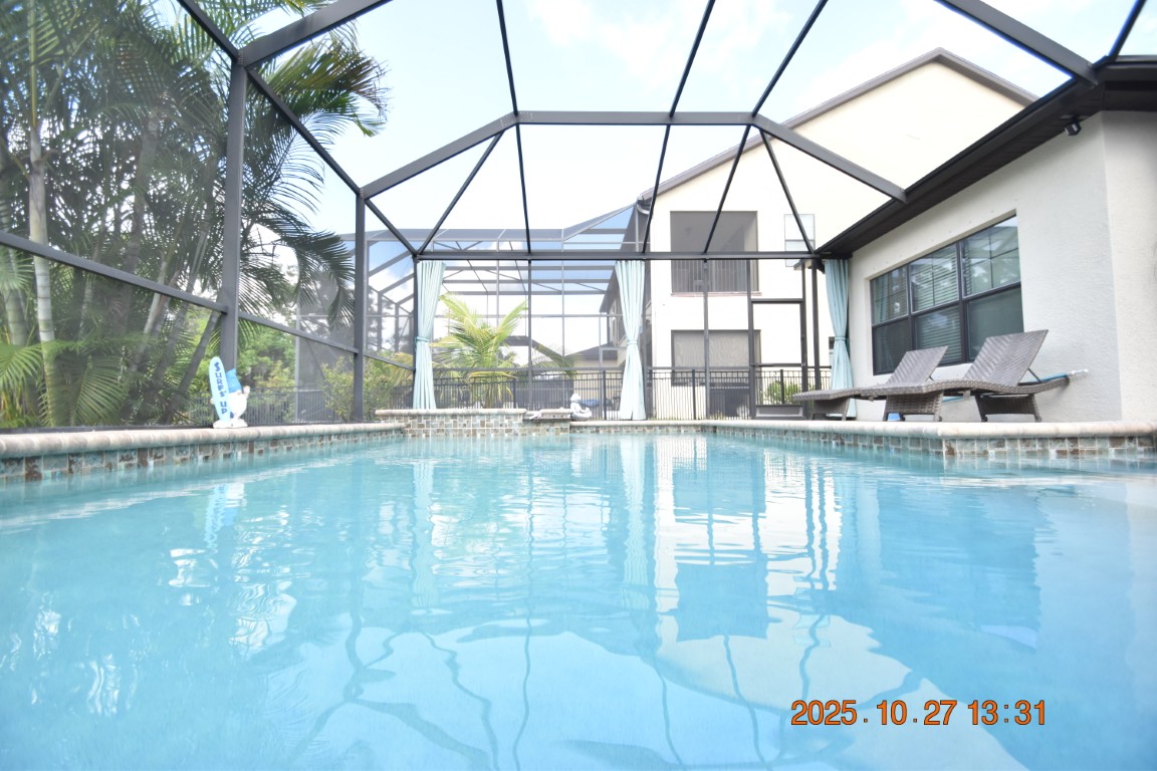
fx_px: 482
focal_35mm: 15
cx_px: 578
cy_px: 386
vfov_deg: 77.3
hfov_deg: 100.4
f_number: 3.5
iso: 800
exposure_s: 1/500
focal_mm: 10
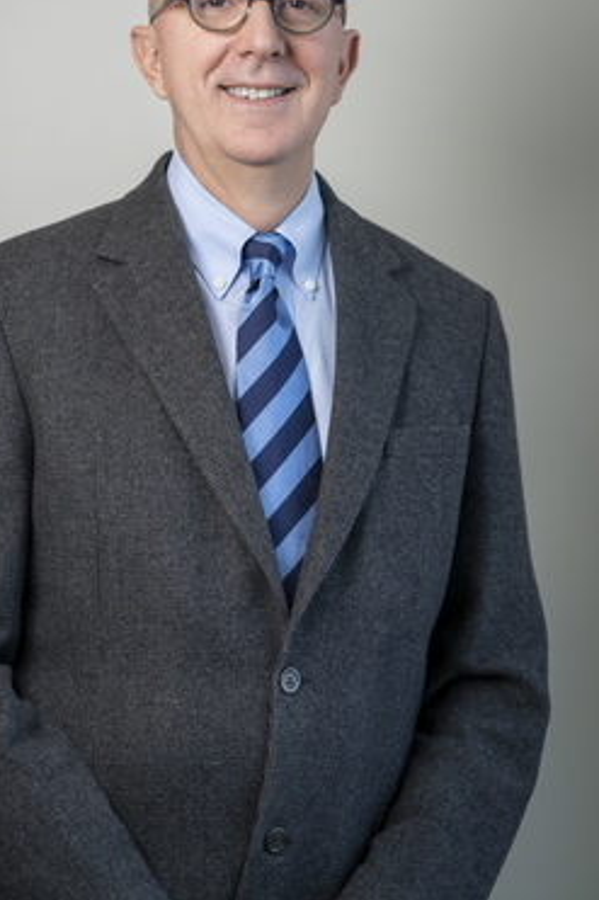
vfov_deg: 18.6
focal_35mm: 110
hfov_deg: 12.4
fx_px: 2748
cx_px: 226
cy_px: 320
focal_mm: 85
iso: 100
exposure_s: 1/125
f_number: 2.8
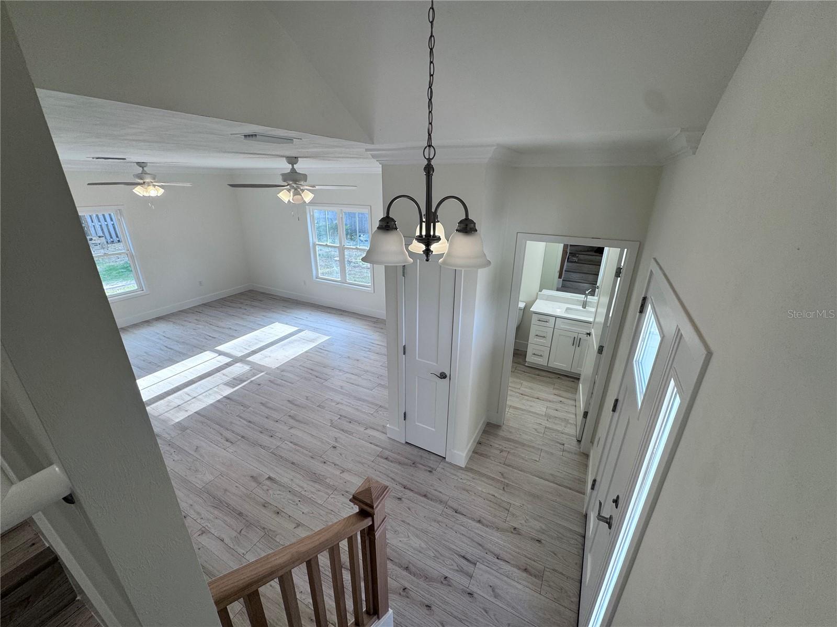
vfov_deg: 85.7
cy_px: 314
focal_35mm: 14
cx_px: 418
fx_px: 339
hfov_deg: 102.1
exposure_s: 1/120
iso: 64
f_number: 2.2
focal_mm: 2.22
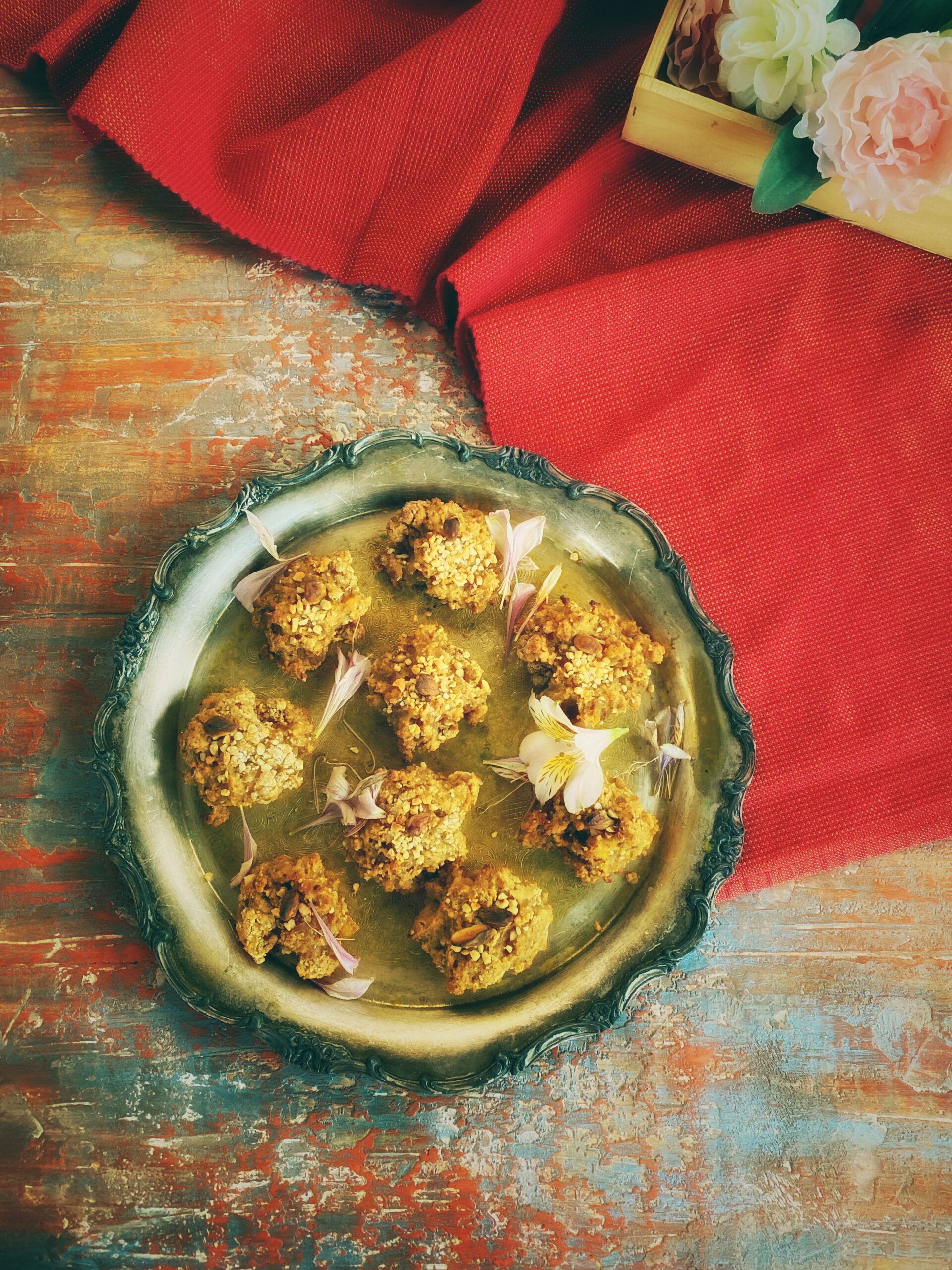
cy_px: 635
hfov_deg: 53.1
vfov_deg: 67.3
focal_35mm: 26
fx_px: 953
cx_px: 476
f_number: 1.8
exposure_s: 1/50
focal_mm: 4.25
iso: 250
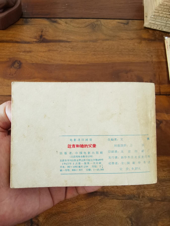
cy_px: 113
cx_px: 85
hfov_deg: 51.4
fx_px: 177
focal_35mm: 27
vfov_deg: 65.3
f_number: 2.2
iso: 160
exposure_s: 1/40
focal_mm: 2.26
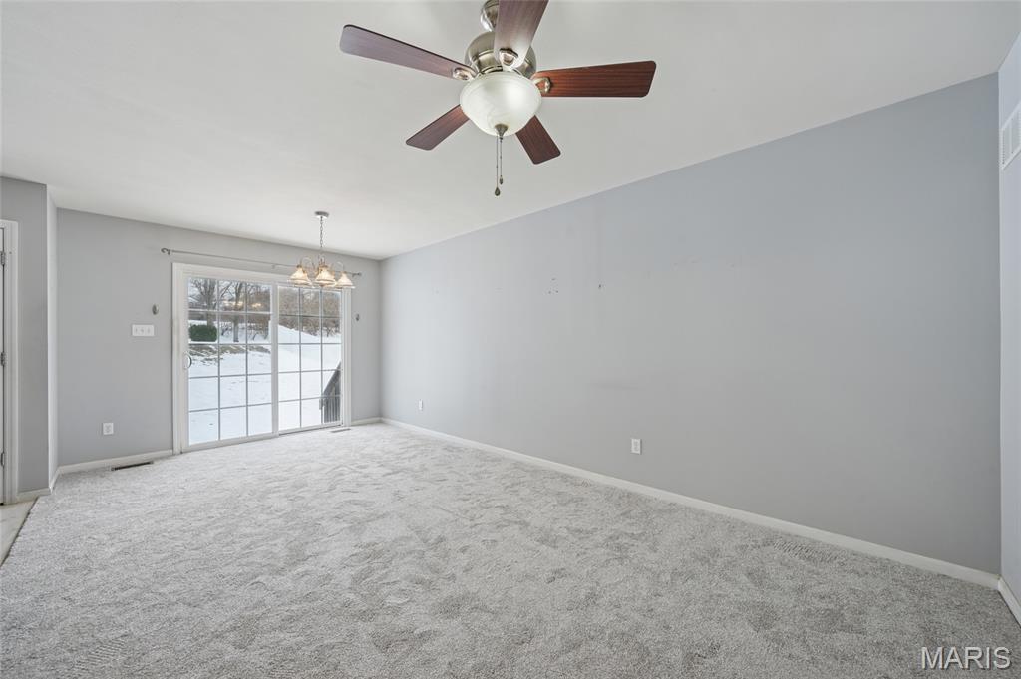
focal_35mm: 13
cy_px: 340
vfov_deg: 85.3
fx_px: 368
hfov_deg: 108.4
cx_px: 510
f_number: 8
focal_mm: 13
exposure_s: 1/60
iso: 400
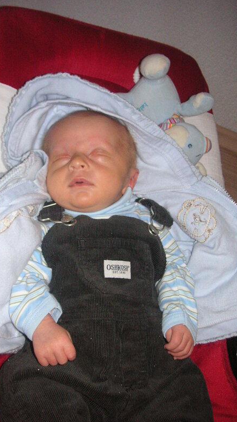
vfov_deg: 49.4
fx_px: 459
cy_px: 212
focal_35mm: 41
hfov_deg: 28.9
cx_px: 94
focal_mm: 6.1
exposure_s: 1/45
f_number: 2.8
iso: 160
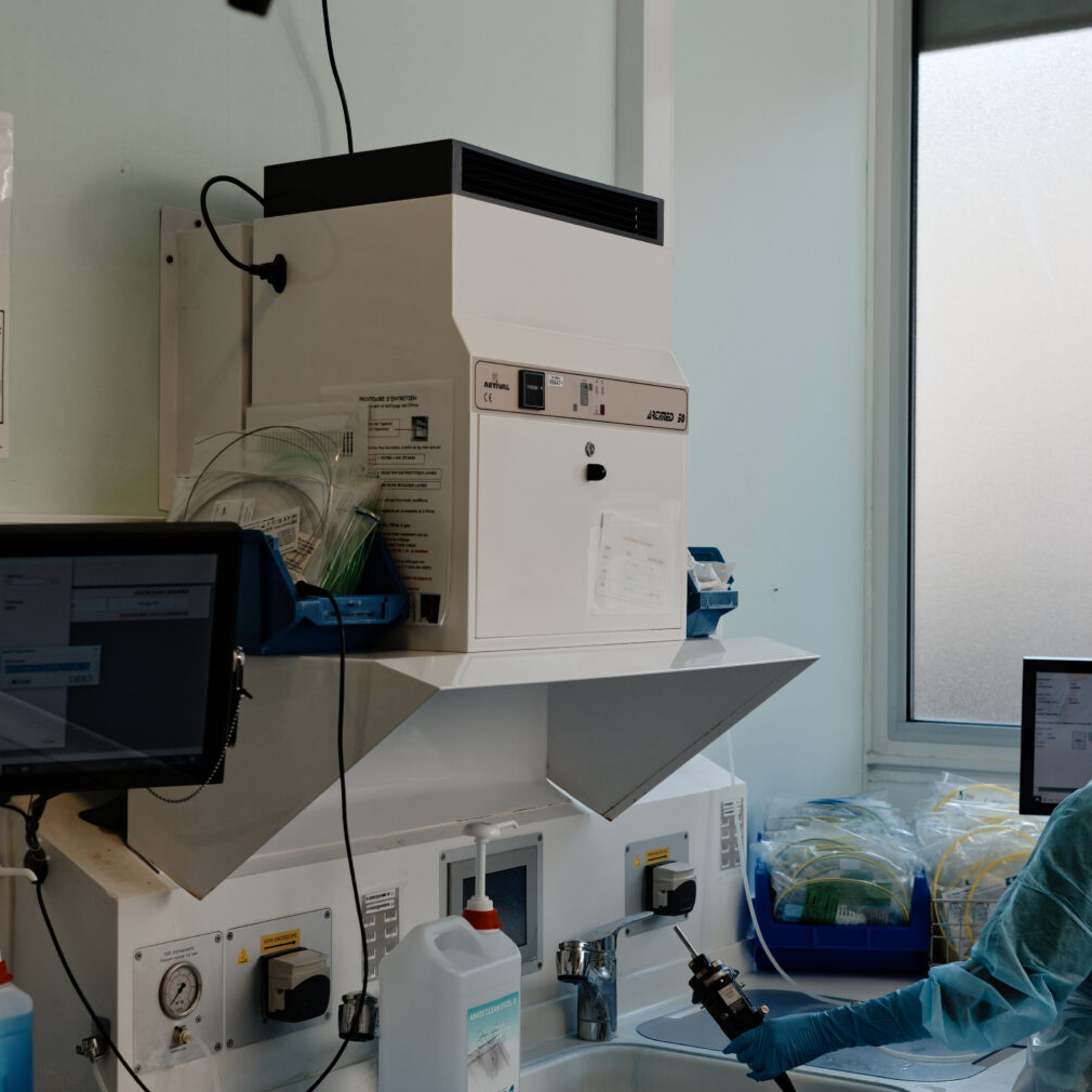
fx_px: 1892
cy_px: 592
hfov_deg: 32.2
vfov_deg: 32.2
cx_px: 546
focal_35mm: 53
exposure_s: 1/450
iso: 400
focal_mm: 27
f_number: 4
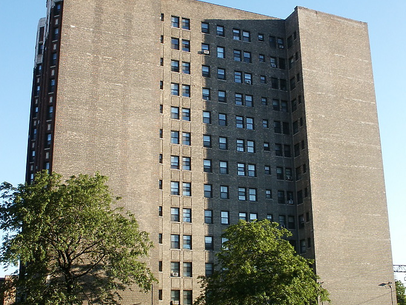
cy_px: 159
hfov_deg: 40.4
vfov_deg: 30.9
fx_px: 551
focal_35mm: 47
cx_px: 203
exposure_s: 1/60
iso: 64
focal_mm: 7.18
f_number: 6.7
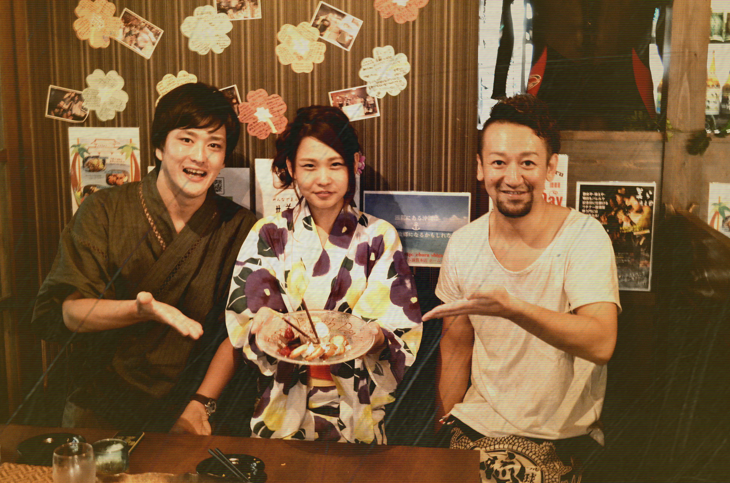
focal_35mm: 48
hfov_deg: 41.2
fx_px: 971
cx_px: 365
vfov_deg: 28.0
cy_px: 242
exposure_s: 1/4
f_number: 4.8
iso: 3200
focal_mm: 32
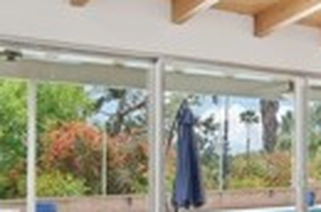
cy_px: 150
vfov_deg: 19.5
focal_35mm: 69
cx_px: 353
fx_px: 614
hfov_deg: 26.9
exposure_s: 1/20
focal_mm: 9
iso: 200
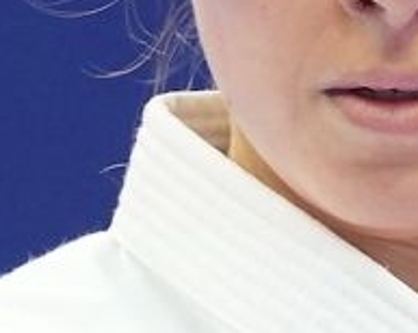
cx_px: 334
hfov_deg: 1.0
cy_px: 510
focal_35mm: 2031
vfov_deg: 0.8
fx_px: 25100
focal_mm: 155
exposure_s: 1/500
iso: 1250
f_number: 2.8
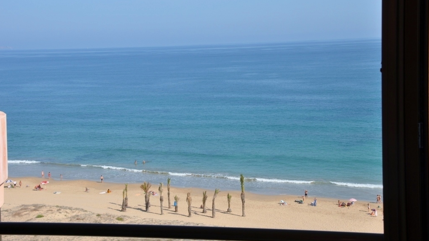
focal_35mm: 60
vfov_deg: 20.1
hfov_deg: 34.9
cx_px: 214
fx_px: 683
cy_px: 113
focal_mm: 38
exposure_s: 1/160
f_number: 13
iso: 200
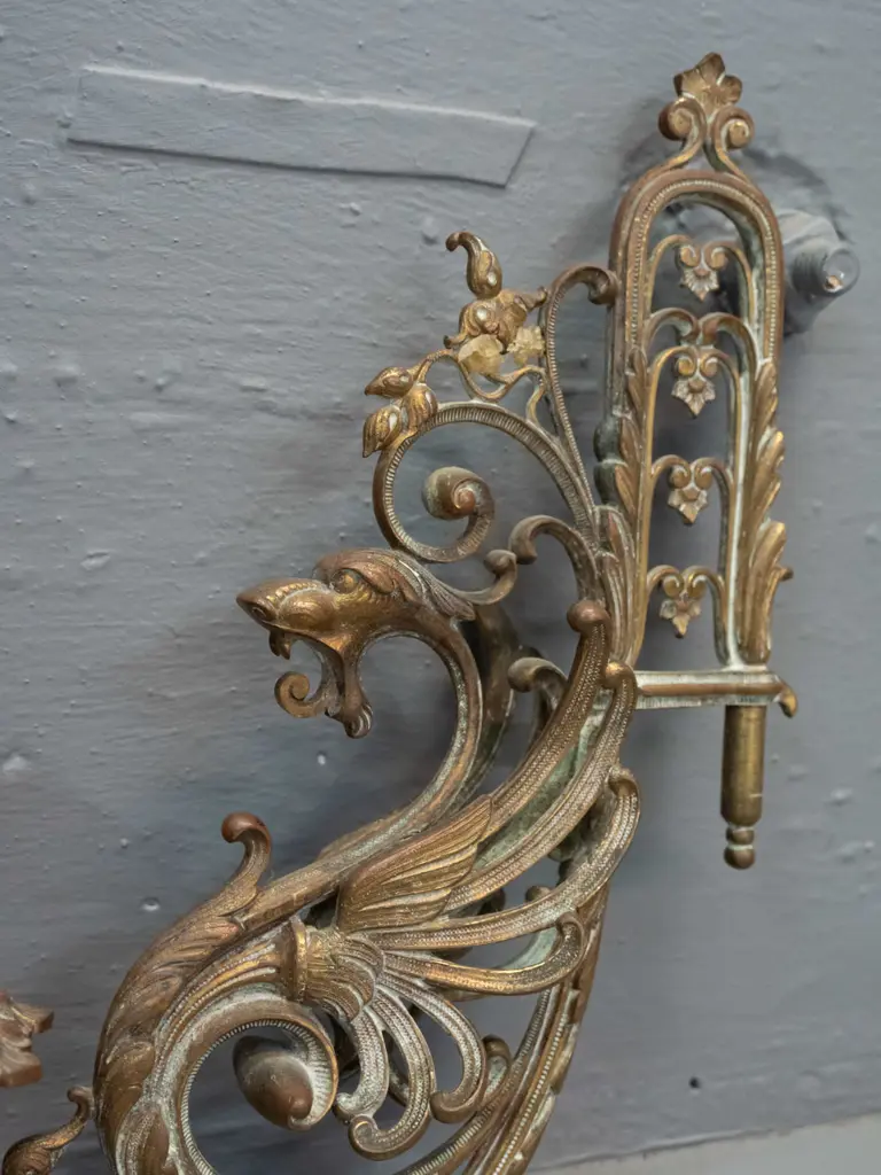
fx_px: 1493
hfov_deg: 32.9
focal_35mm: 44
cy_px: 588
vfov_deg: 42.9
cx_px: 440
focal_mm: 22
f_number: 5.6
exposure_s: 1/125
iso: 3200
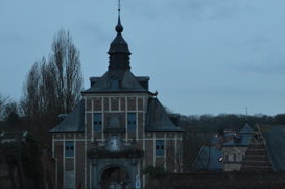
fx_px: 869
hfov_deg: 18.5
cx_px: 197
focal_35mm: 110
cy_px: 102
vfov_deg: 12.4
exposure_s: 1/40
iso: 3200
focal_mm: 50
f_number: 4.8
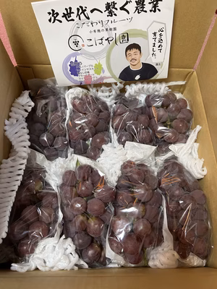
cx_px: 108
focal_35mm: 26
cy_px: 144
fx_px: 217
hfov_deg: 53.1
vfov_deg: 67.3
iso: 200
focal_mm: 5.7
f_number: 1.5
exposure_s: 1/60
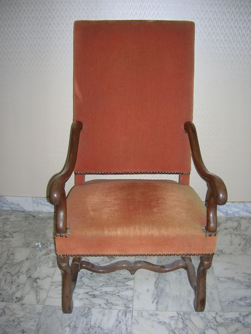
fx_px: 329
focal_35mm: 34
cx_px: 126
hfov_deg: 41.8
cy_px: 167
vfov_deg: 54.0
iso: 66
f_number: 2.9
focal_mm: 5.7
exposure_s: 1/60.1
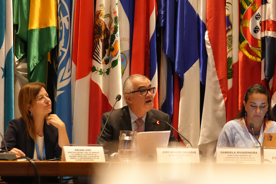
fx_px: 1158
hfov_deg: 13.6
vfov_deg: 9.1
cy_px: 92
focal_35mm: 151
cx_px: 138
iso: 10000
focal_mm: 101
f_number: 4
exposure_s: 1/160
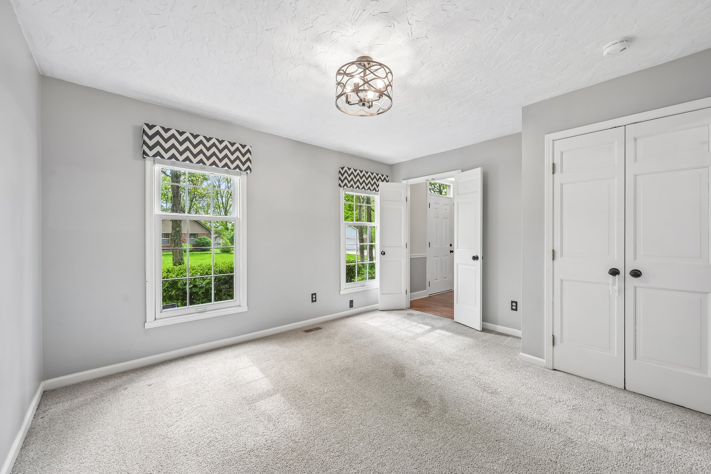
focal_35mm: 14
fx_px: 276
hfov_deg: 104.3
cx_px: 356
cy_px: 237
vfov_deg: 81.2
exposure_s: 1/20
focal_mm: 14
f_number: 8
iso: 100
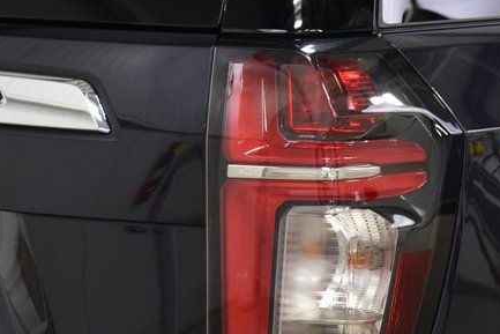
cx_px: 293
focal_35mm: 133
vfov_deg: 10.3
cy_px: 220
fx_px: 1848
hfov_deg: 15.4
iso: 1600
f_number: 6.3
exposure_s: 1/30
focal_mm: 60
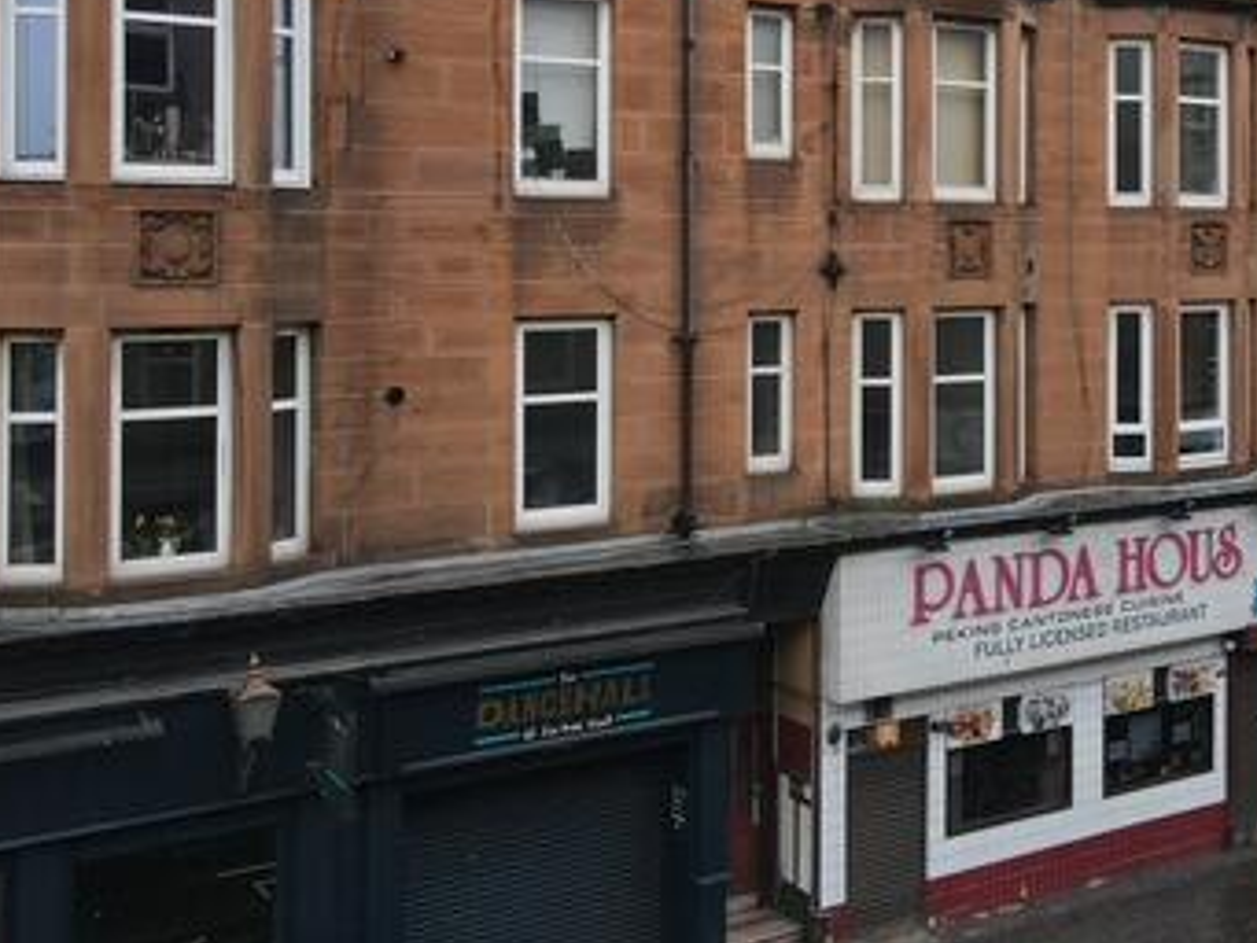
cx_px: 896
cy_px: 239
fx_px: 1635
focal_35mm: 45
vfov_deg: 31.6
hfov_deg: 41.2
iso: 100
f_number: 2.8
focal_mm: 4.5
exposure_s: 1/50
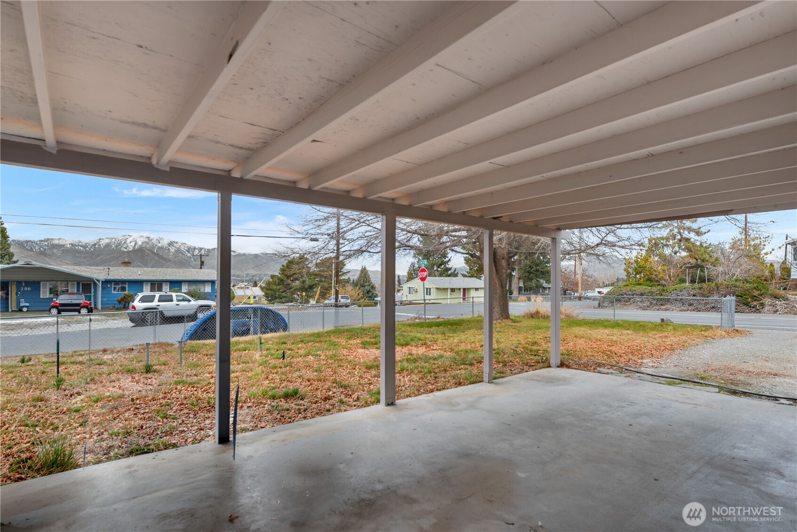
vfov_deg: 67.4
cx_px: 398
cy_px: 266
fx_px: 399
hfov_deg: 90.0
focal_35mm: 18
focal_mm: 18
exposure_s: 1/50
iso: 100
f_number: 8
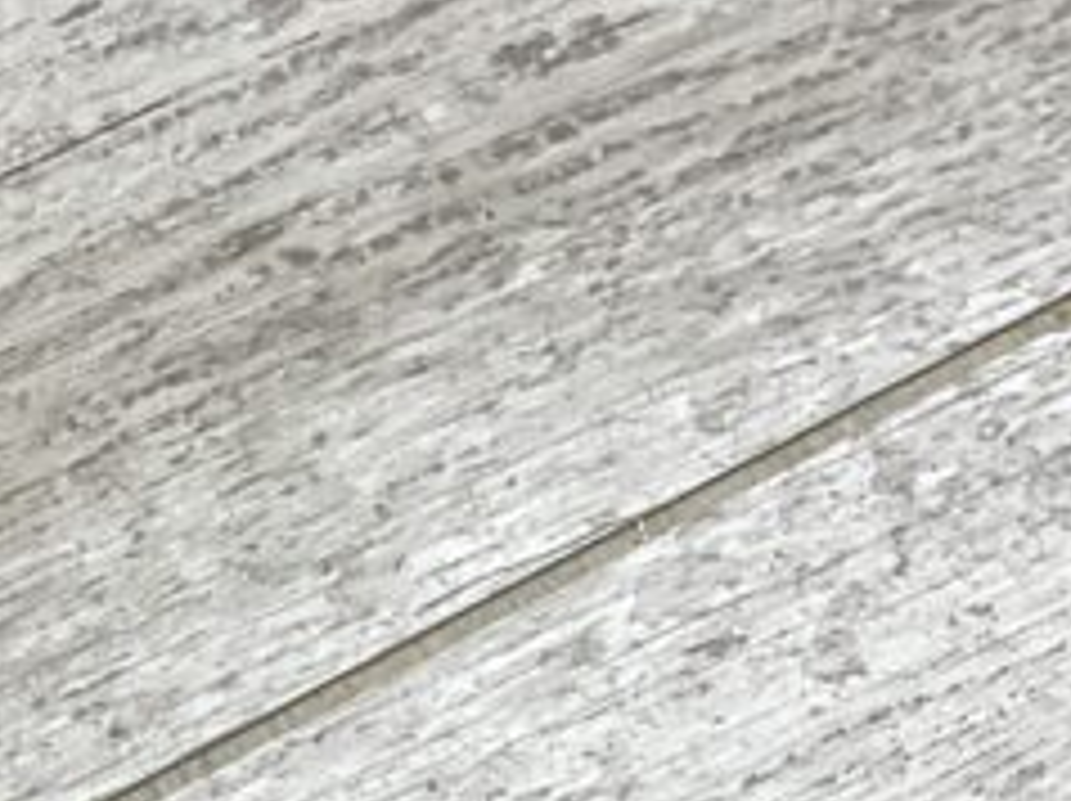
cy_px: 1706
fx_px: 3864
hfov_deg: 15.3
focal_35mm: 125
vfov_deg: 10.6
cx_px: -148
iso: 16
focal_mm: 3
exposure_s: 1/180
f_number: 1.8
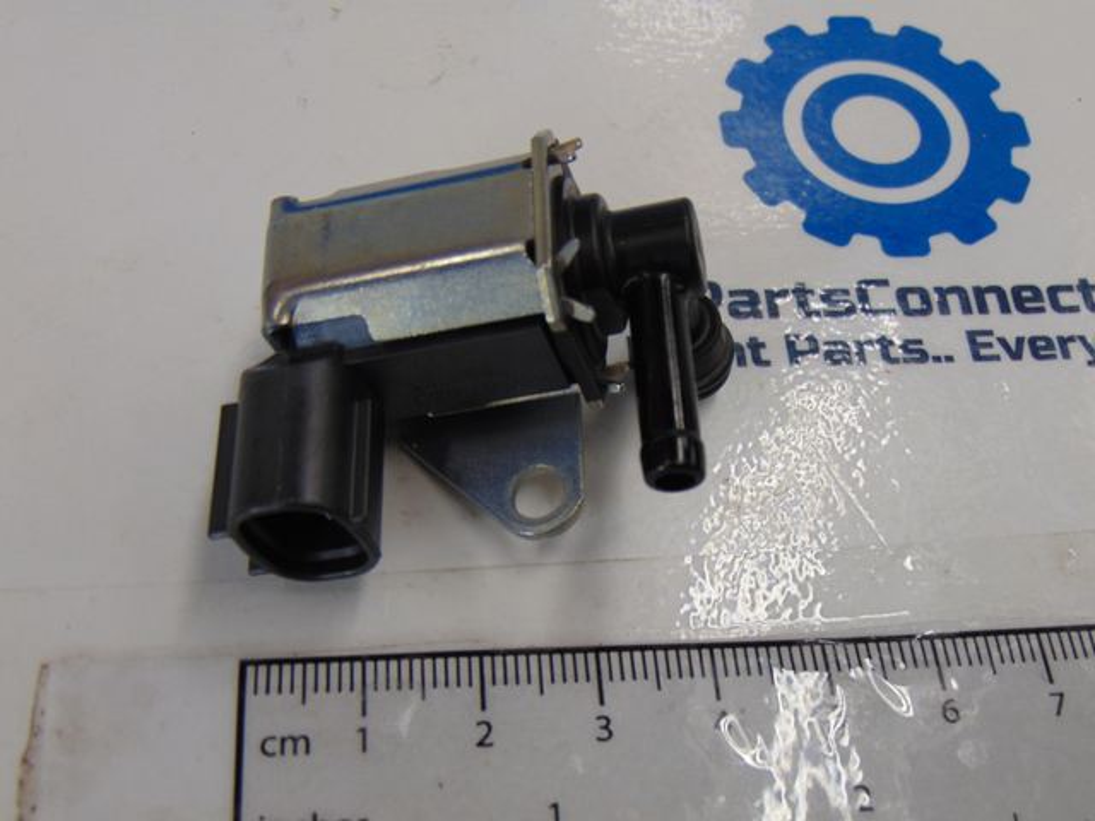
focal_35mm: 42
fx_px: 1329
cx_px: 548
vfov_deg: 34.3
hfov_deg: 44.8
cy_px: 410
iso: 80
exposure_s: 1/50
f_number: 3.3
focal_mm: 7.6
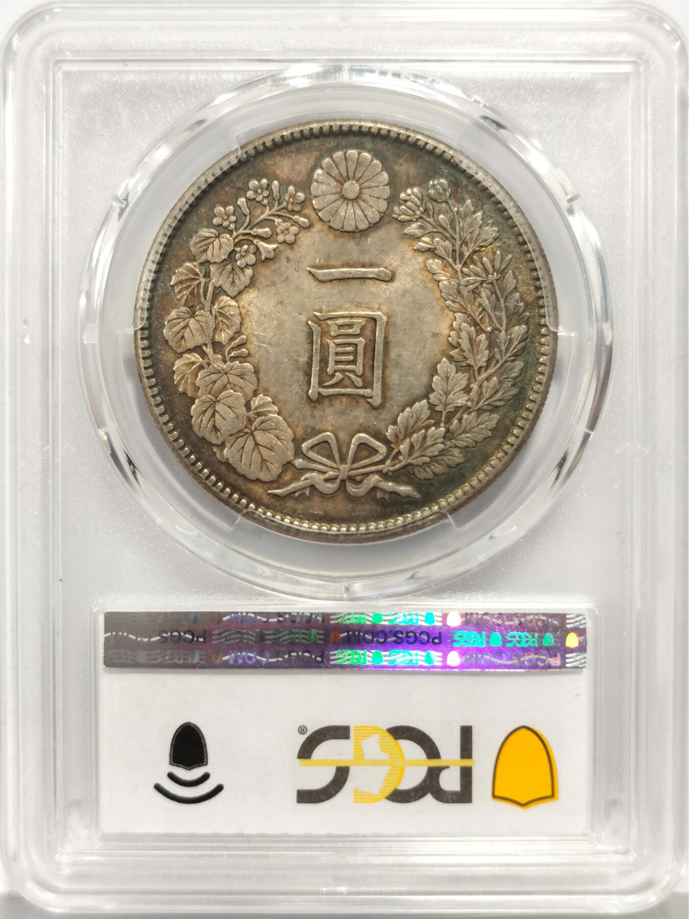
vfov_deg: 35.5
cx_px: 344
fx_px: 1433
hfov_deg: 27.0
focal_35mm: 54
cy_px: 460
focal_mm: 5.56
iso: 125
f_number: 16
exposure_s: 1/100
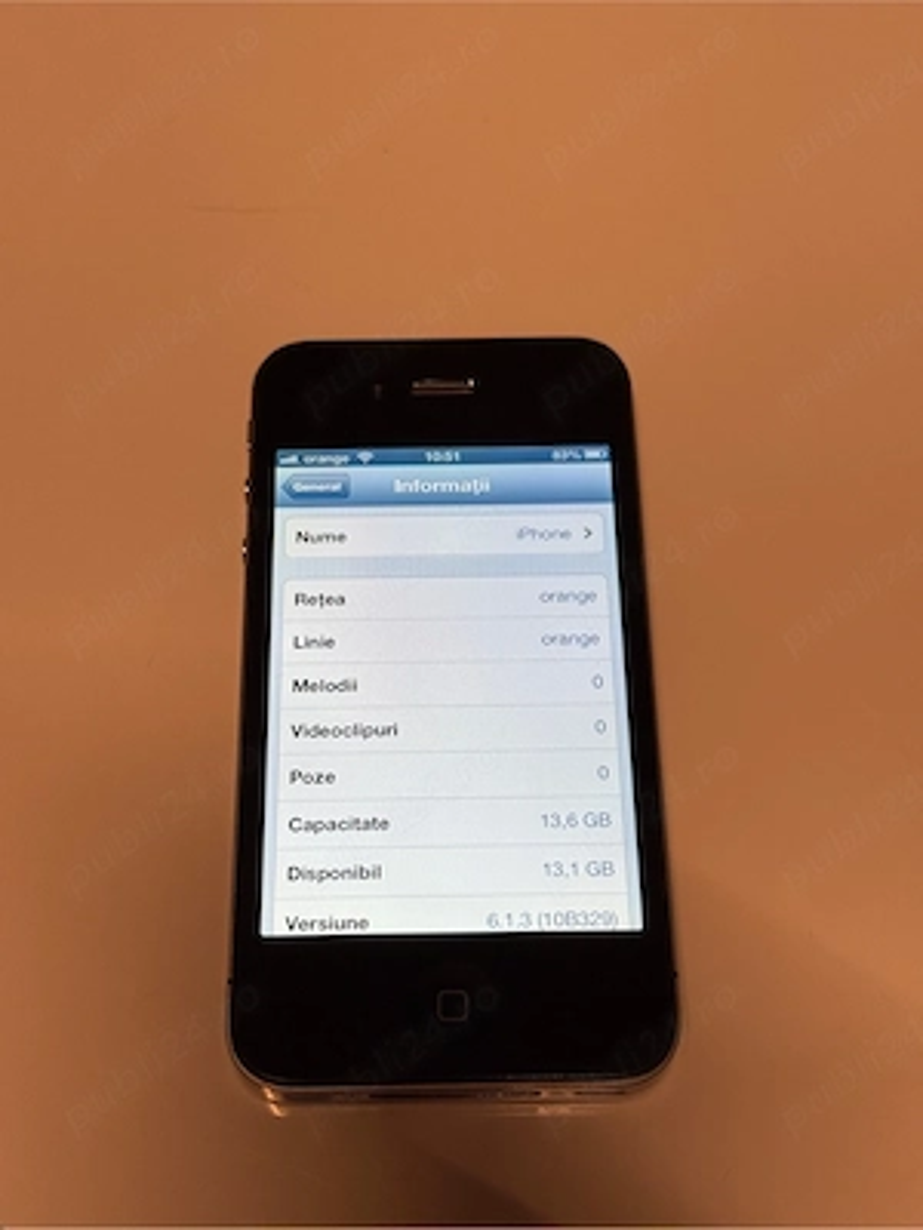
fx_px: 1706
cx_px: 462
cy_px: 615
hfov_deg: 30.3
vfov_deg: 39.7
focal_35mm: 48
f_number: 1.78
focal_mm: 6.76
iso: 80
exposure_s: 1/100
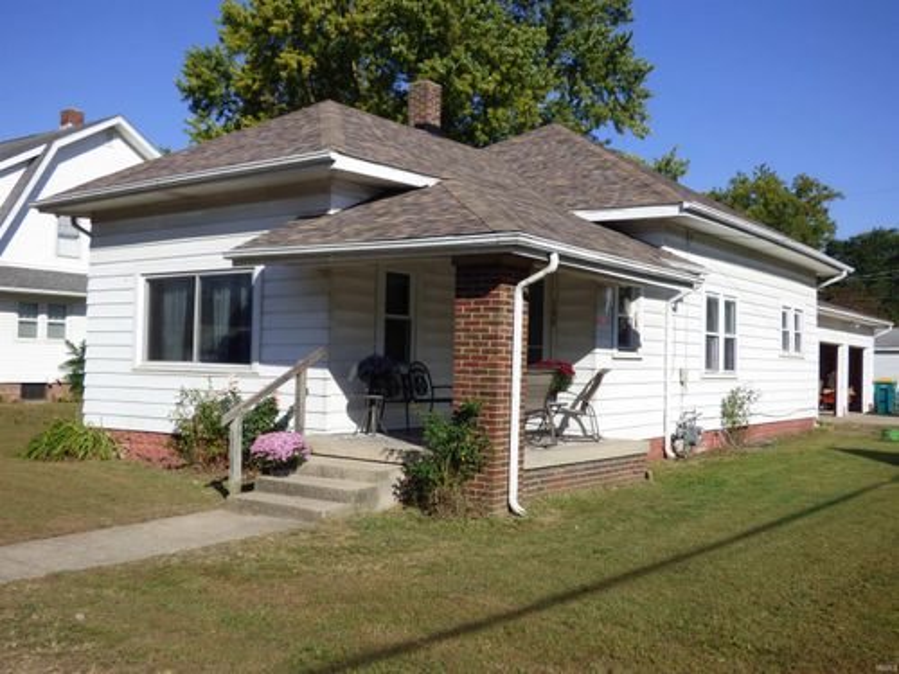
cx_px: 450
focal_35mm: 36
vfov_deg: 39.7
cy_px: 337
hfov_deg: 51.4
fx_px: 935
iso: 100
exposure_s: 1/1600
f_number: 3.4
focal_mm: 6.18
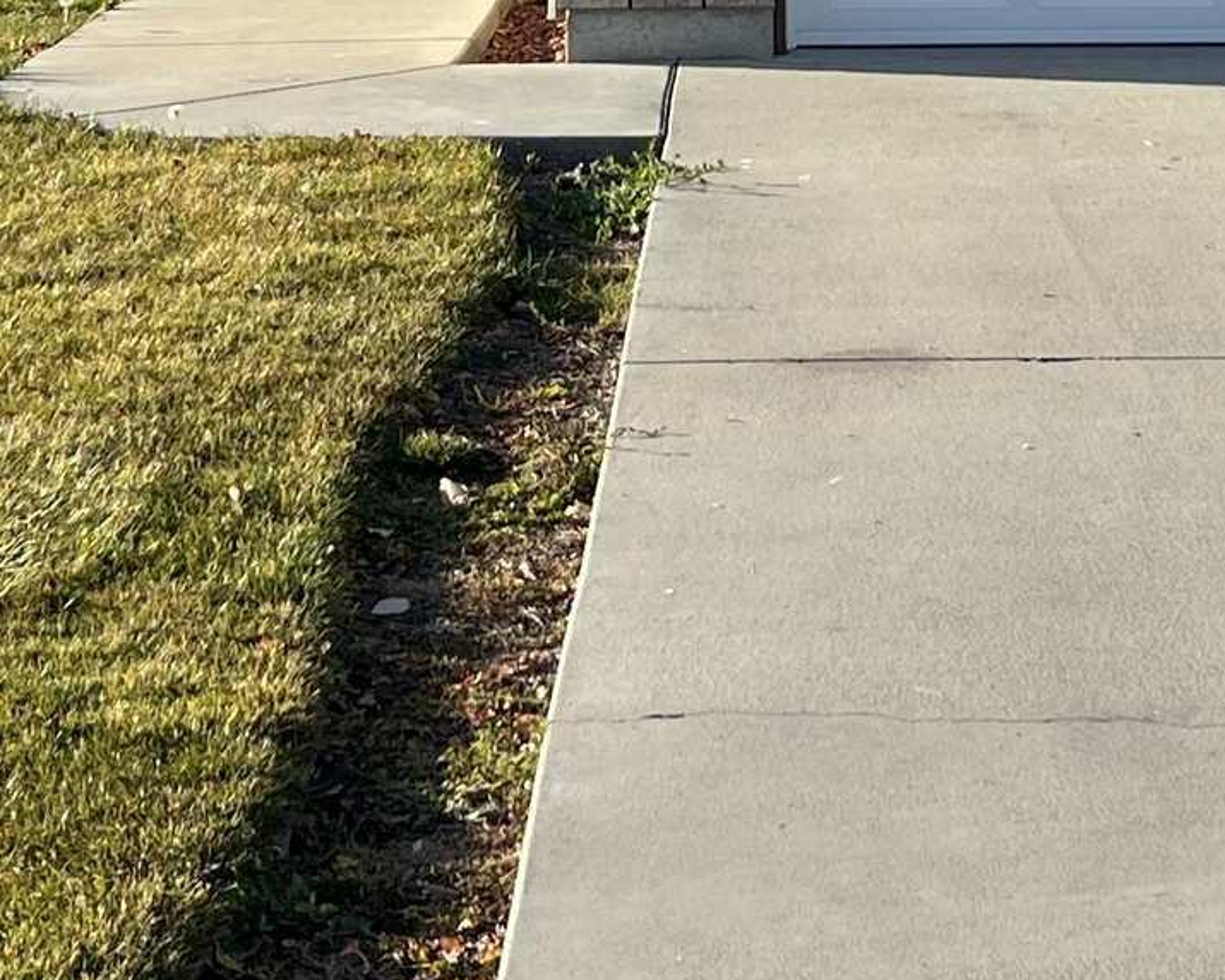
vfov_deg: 13.2
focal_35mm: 109
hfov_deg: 17.5
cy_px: -577
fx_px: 3952
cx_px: 975
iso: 50
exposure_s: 1/2994
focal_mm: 5.7
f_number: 1.5
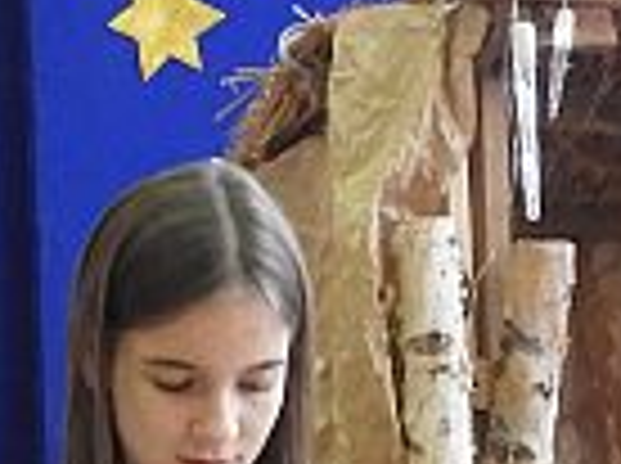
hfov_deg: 5.3
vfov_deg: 4.0
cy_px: 856
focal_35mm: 372
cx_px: 68
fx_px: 6662
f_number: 4
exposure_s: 1/20
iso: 400
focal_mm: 9
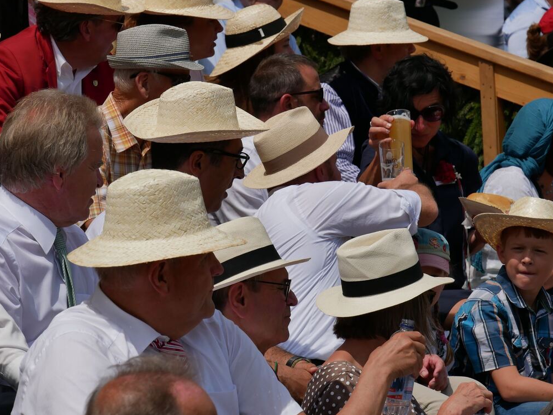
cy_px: 198
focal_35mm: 196
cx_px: 266
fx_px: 3132
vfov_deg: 7.6
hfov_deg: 10.1
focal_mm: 92
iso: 200
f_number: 9
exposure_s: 1/1000
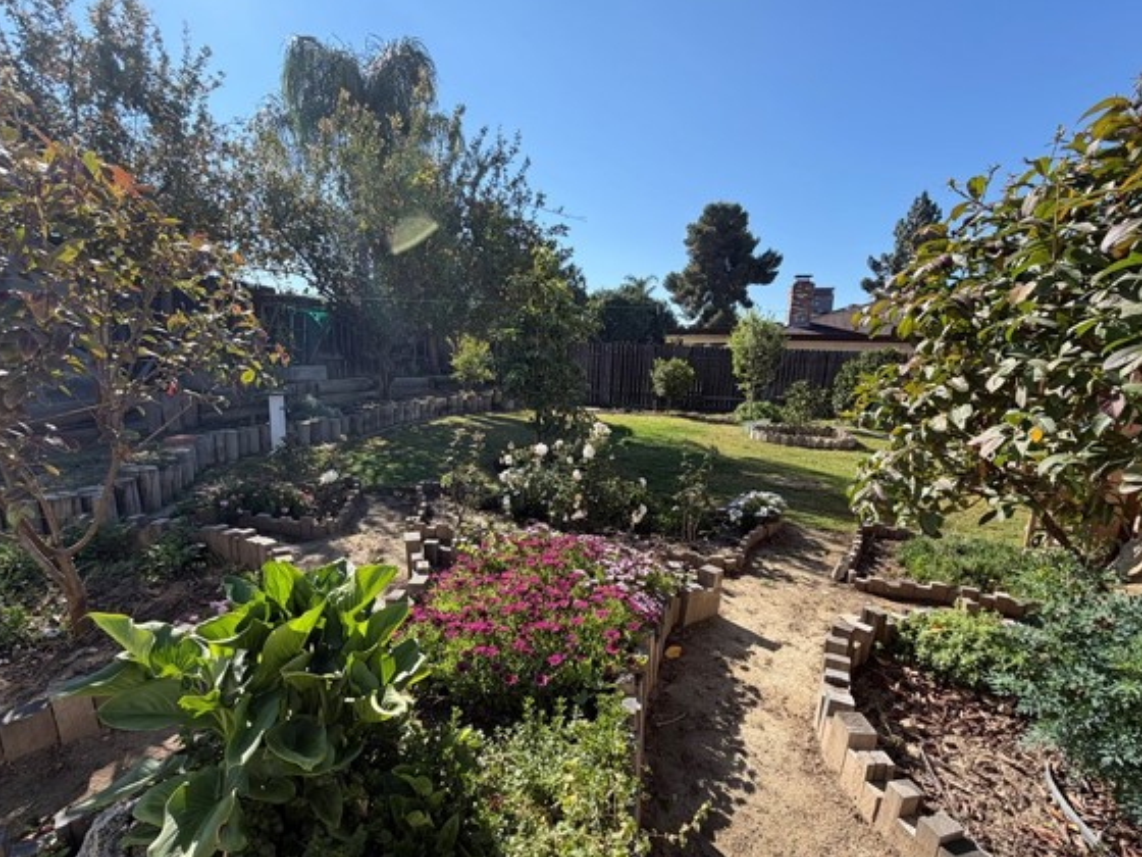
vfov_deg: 77.9
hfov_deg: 94.5
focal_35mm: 16
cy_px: 467
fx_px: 528
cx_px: 555
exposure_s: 1/770
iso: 40
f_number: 2.2
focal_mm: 2.22
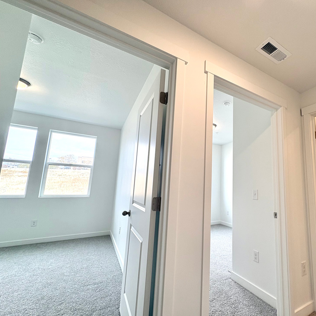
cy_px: 161
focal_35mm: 17
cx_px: 215
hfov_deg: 80.7
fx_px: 176
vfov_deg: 84.0
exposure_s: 1/120
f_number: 2.2
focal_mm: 2.22
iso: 50
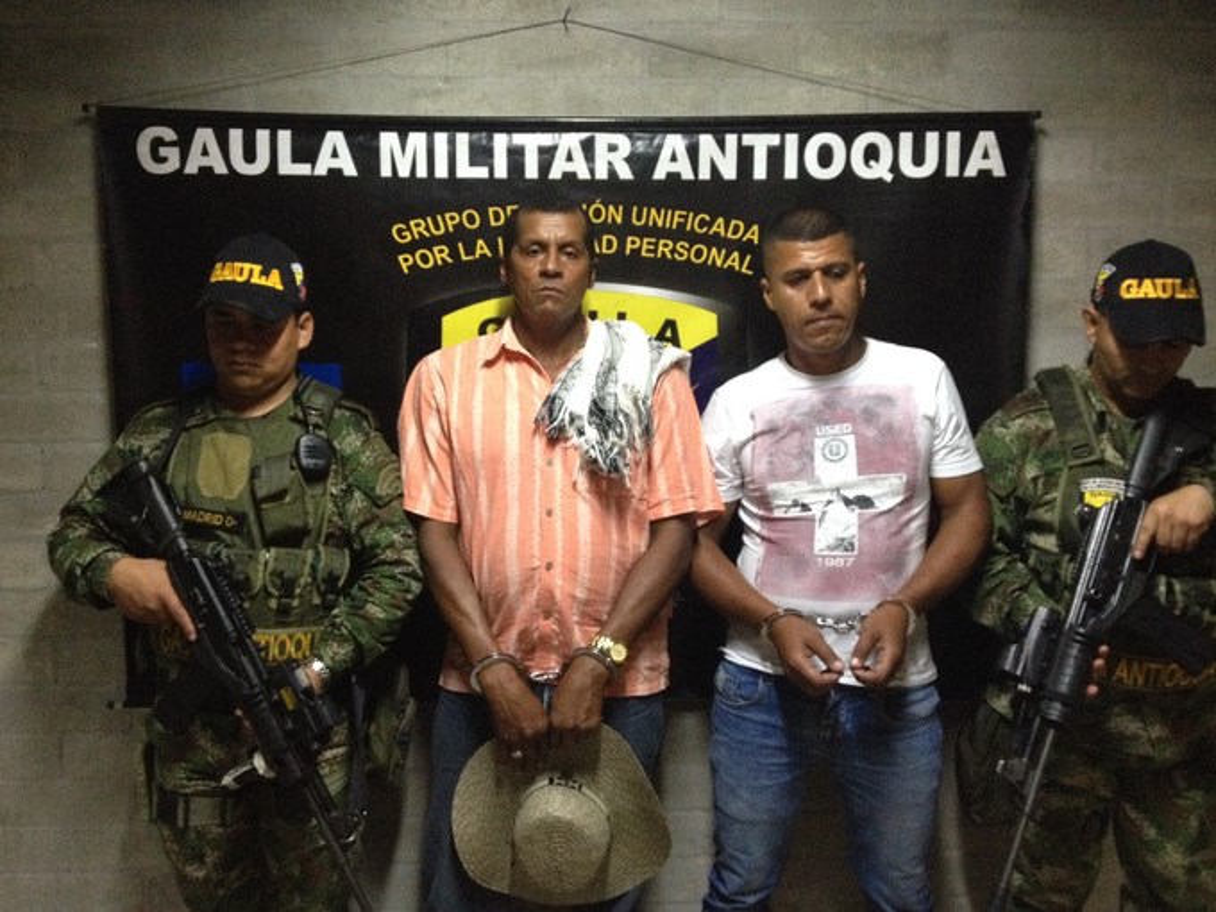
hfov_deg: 52.6
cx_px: 608
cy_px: 456
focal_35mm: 35
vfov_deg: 40.7
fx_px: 1229
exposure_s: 1/17
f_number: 2.4
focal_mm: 4.28
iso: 400
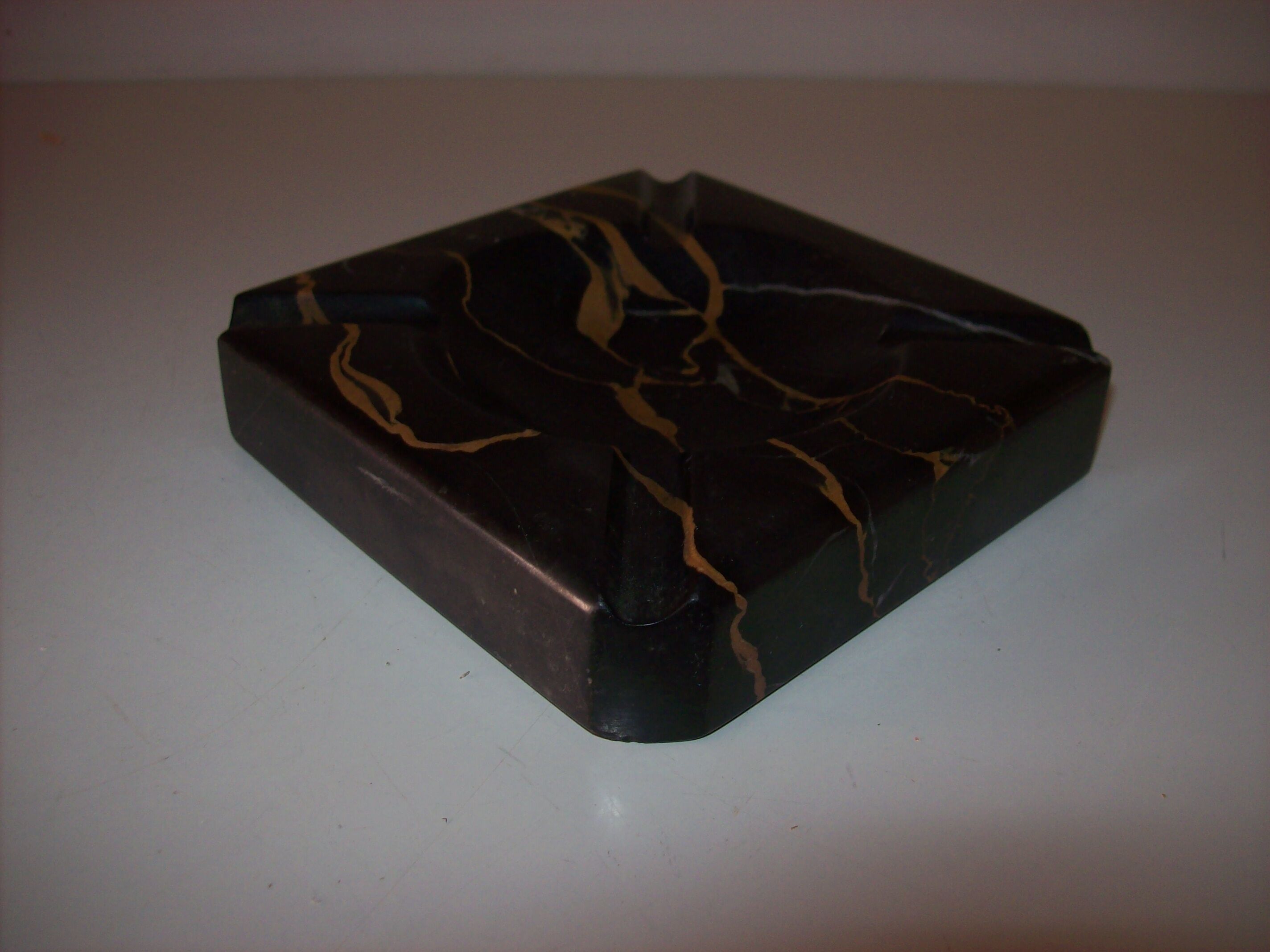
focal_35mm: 36
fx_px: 1320
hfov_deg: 51.4
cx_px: 635
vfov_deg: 39.6
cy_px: 476
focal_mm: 6
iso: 80
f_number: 2.7
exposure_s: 1/64
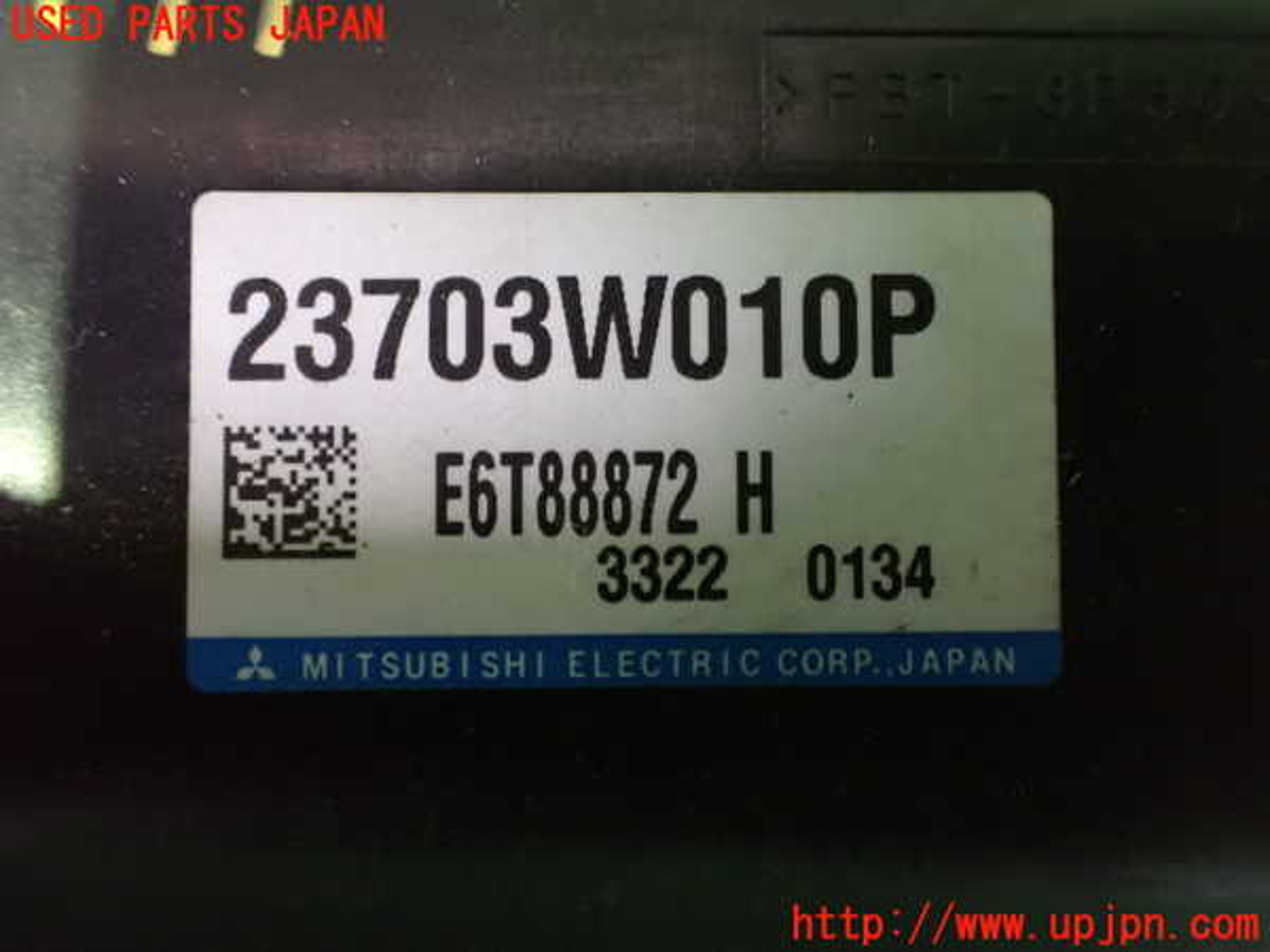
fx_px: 1101
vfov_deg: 46.8
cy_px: 476
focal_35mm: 30
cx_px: 635
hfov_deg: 60.0
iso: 1600
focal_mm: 5.4
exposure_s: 1/30
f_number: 2.3
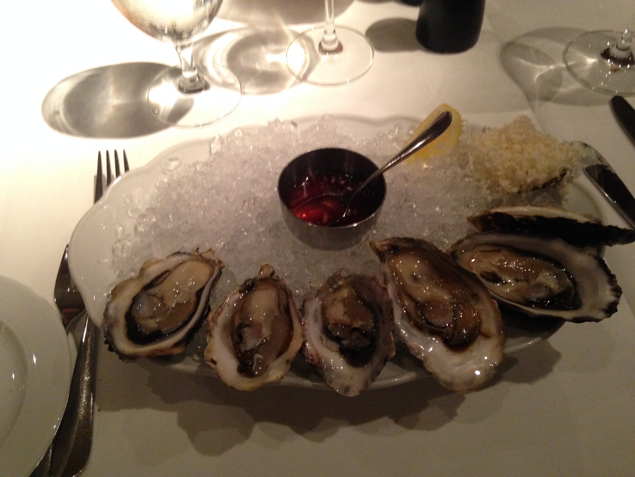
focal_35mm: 33
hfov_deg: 55.4
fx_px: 605
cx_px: 318
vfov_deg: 42.9
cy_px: 238
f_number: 2.4
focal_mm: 4.12
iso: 320
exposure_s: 1/20
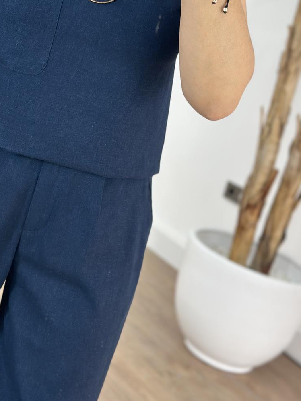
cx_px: 64
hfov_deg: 19.0
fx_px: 893
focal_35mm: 77
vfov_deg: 25.1
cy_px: 115
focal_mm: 6.86
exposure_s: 1/100
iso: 64
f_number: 1.78
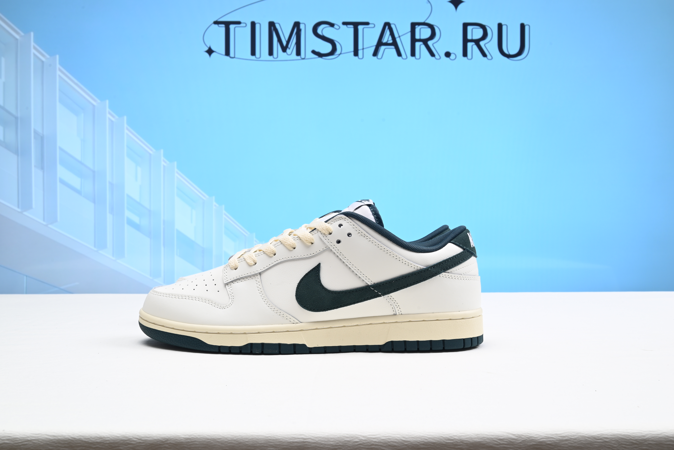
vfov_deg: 36.0
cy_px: 225
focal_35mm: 37
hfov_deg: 51.9
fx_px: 693
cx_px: 337
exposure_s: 1/2
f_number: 16
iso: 100
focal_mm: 37
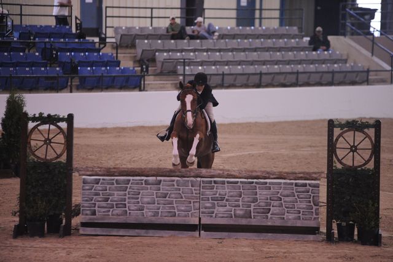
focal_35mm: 200
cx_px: 196
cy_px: 131
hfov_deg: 10.3
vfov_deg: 6.9
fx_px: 2182
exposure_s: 1/400
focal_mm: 200
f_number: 2.8
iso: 5000
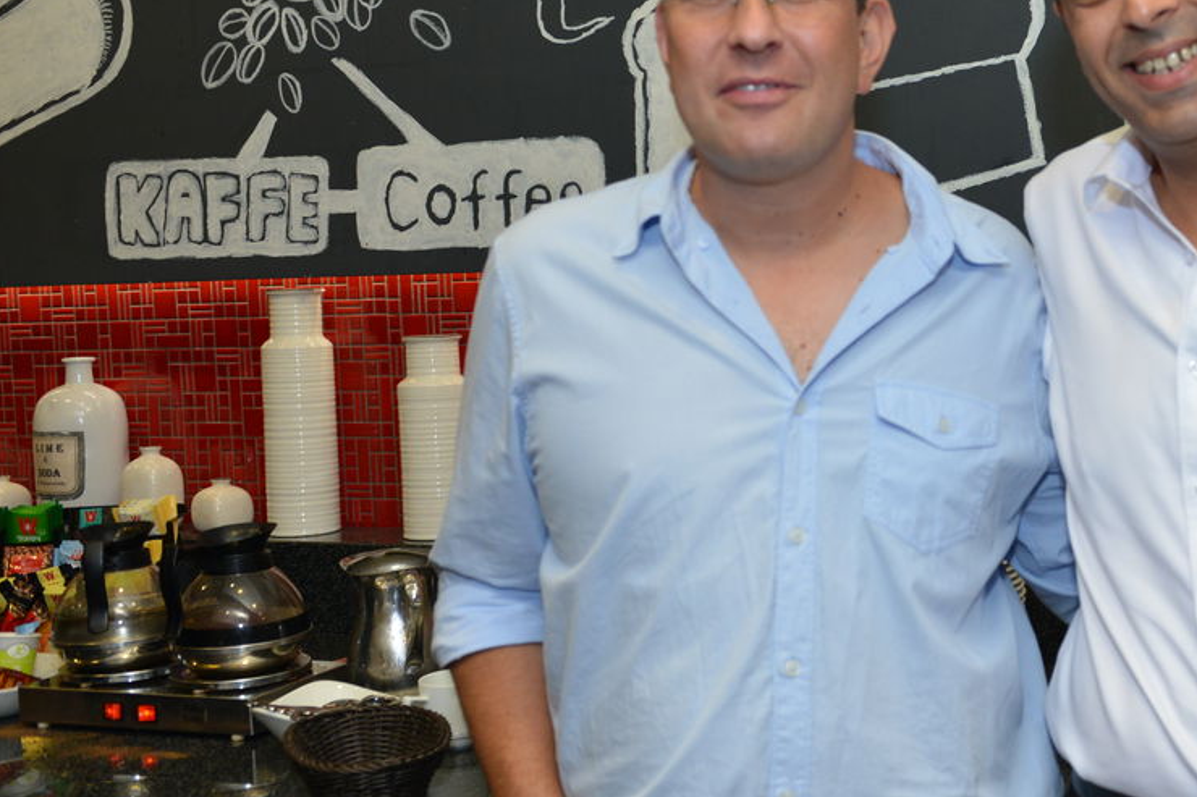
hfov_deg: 35.7
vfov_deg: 25.4
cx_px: 1038
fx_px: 1762
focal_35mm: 53
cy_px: 311
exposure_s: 1/160
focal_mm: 28
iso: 1250
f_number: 5
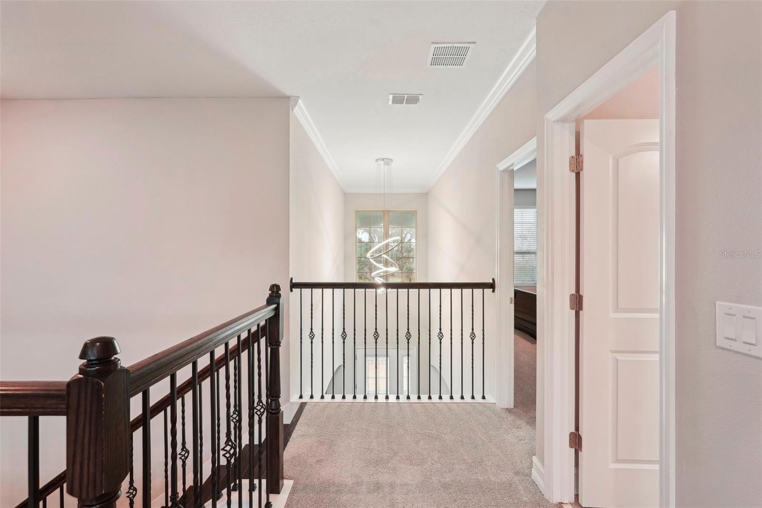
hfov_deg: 96.7
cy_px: 254
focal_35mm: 16
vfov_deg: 73.7
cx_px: 381
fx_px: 339
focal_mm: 16
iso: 400
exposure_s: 1/13
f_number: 8
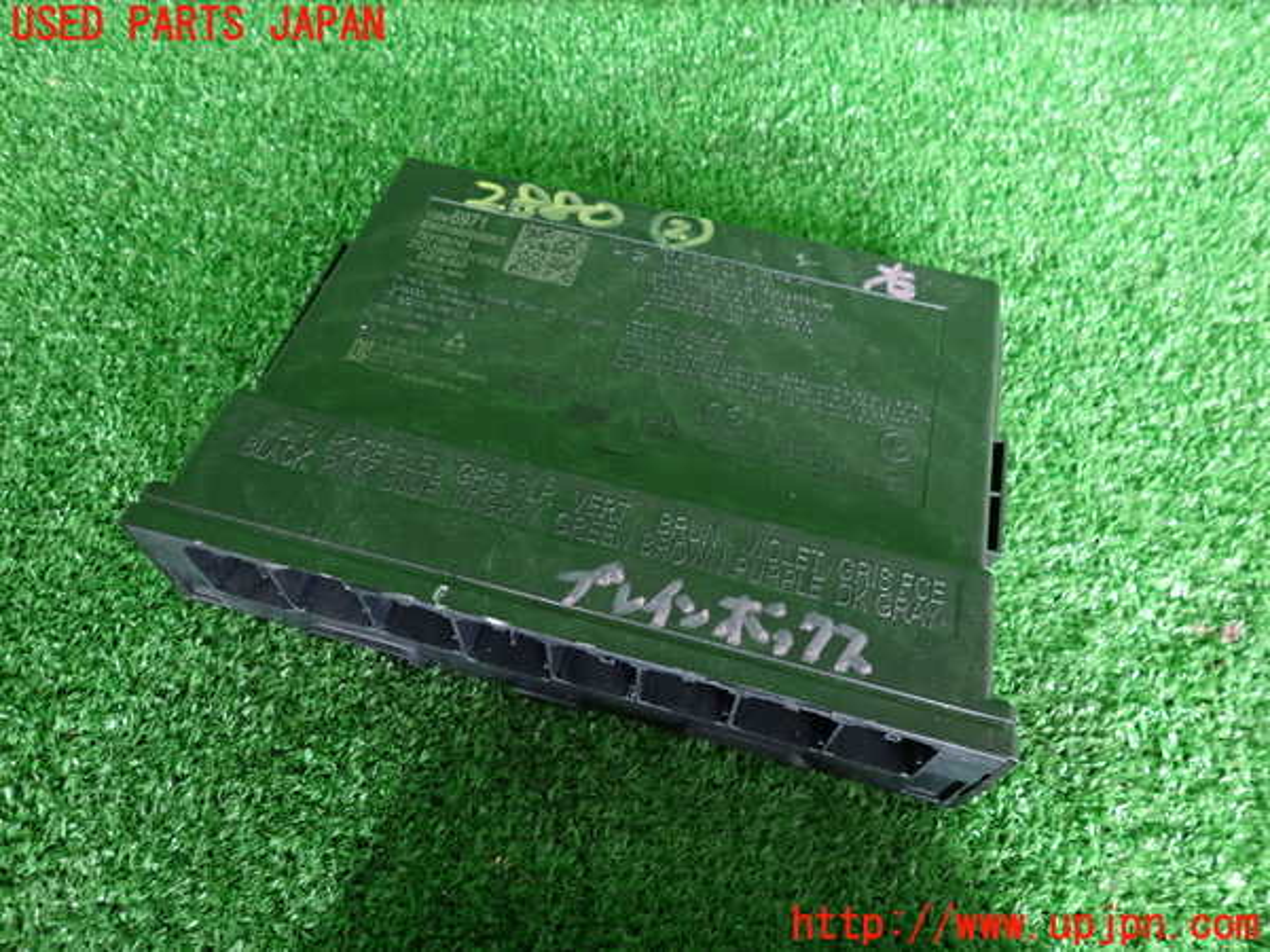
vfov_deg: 54.9
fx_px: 917
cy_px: 476
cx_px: 635
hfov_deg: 69.4
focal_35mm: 25
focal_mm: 4.5
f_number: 2
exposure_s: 1/30
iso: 320
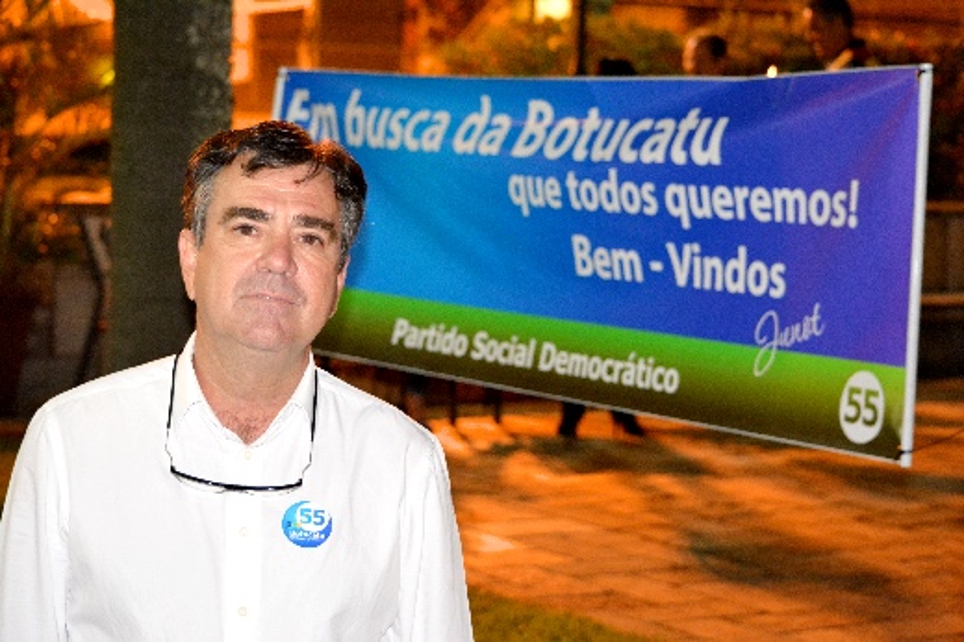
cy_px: 321
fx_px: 2208
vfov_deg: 16.5
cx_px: 482
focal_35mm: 82
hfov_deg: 24.6
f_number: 4.5
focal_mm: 55
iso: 3200
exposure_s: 1/60
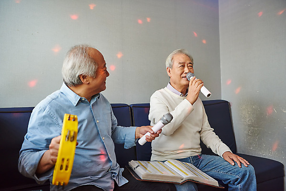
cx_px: 143
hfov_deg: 60.3
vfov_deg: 42.4
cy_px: 96
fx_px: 246
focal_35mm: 31
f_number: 2.8
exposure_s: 1/200
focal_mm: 31
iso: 400
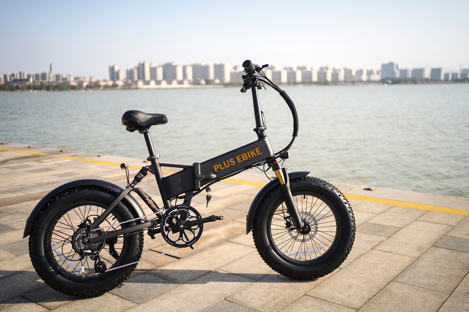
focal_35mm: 35
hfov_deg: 54.4
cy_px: 156
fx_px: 456
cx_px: 234
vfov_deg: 37.9
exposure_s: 1/2500
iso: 64
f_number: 1.8
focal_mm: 35
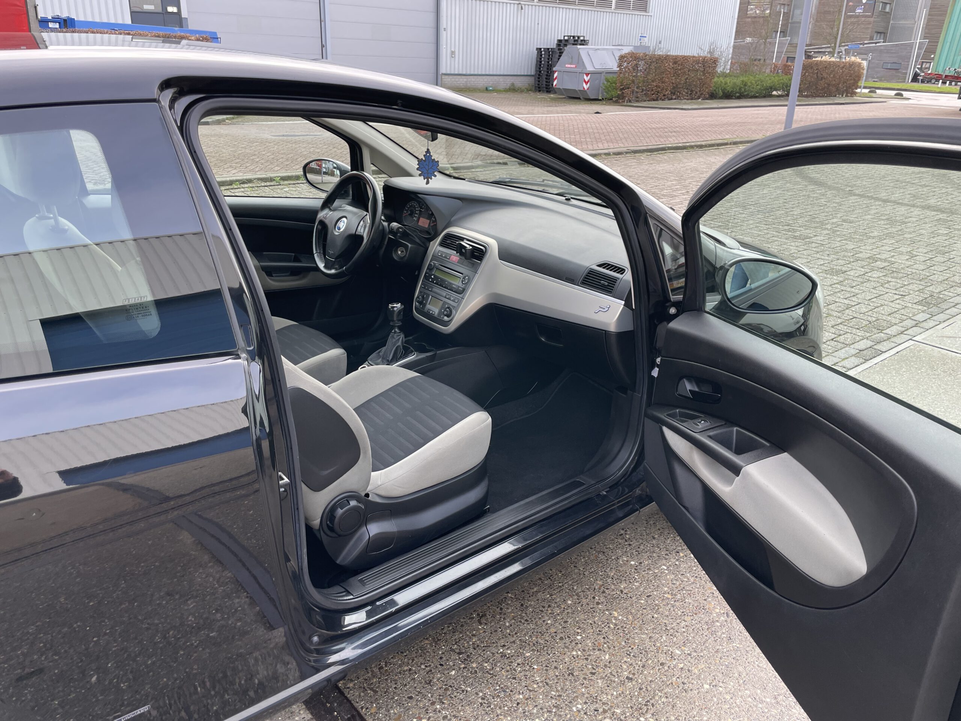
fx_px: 722
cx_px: 480
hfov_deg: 67.3
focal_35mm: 26
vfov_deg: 53.1
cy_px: 360
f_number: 1.6
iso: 50
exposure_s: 1/121
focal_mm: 4.2
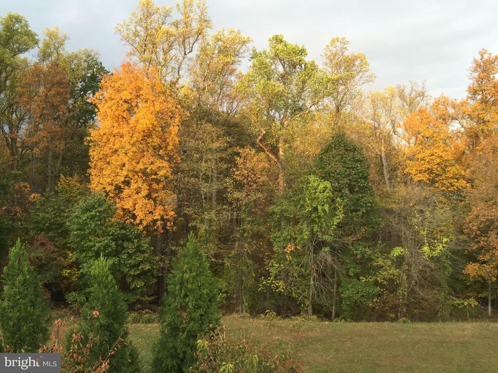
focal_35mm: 29
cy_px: 186
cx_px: 249
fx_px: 417
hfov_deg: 61.7
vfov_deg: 48.2
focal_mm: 4.15
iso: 40
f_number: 2.2
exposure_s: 1/120
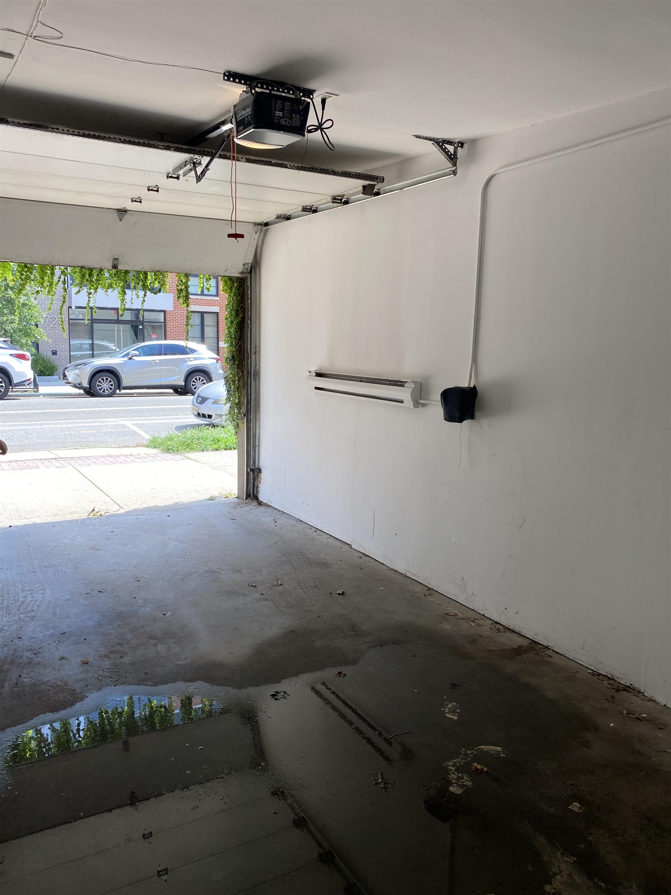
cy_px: 448
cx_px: 336
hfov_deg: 53.1
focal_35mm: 26
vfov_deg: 67.3
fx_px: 672
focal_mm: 4.25
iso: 32
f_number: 1.8
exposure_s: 1/275
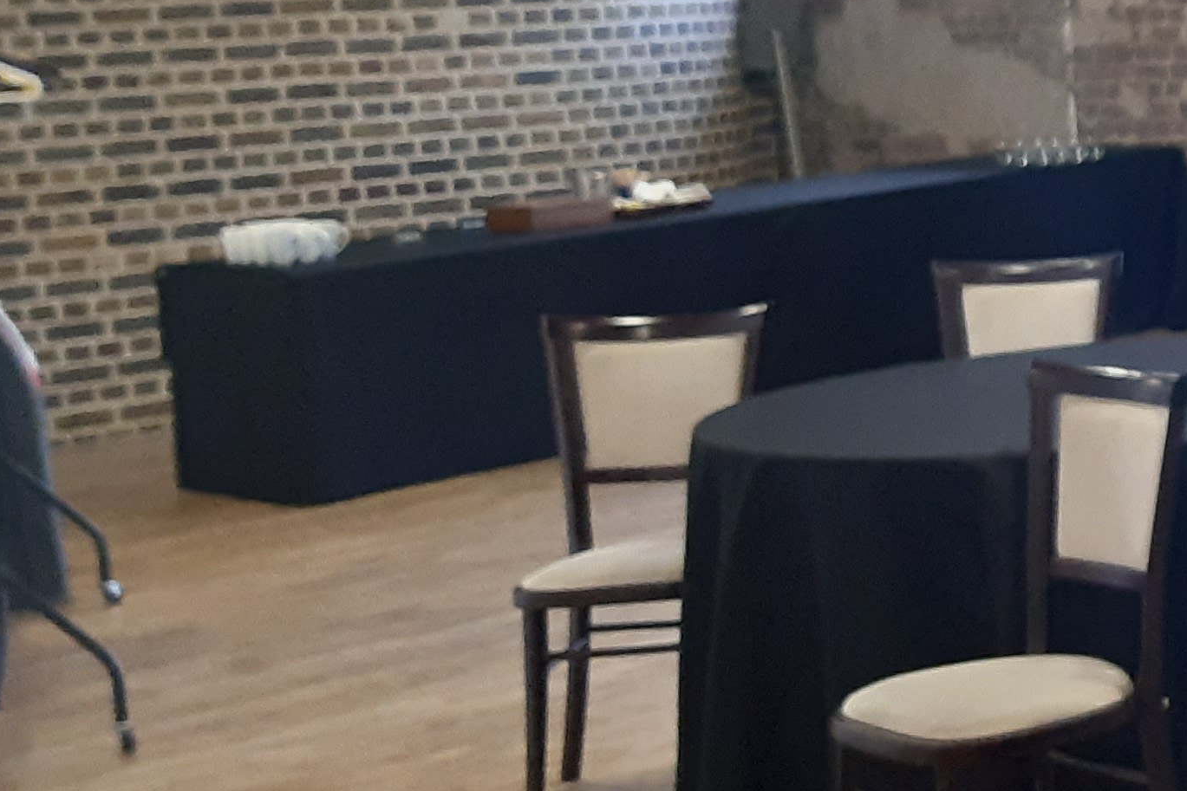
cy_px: 106
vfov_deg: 14.9
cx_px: 1688
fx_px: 3001
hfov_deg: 19.9
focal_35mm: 91
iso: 250
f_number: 1.7
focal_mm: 3.92
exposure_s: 1/33
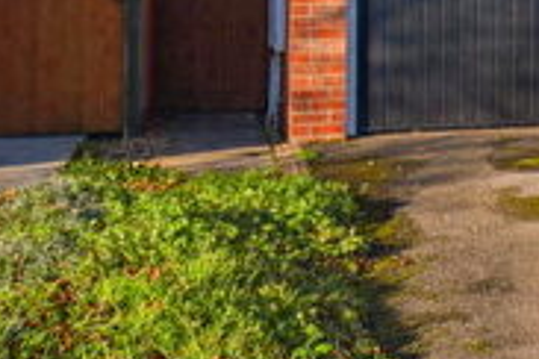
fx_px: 1286
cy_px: -93
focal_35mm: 86
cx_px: 772
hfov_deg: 20.7
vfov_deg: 15.2
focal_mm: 15
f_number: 8
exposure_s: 1/250
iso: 100
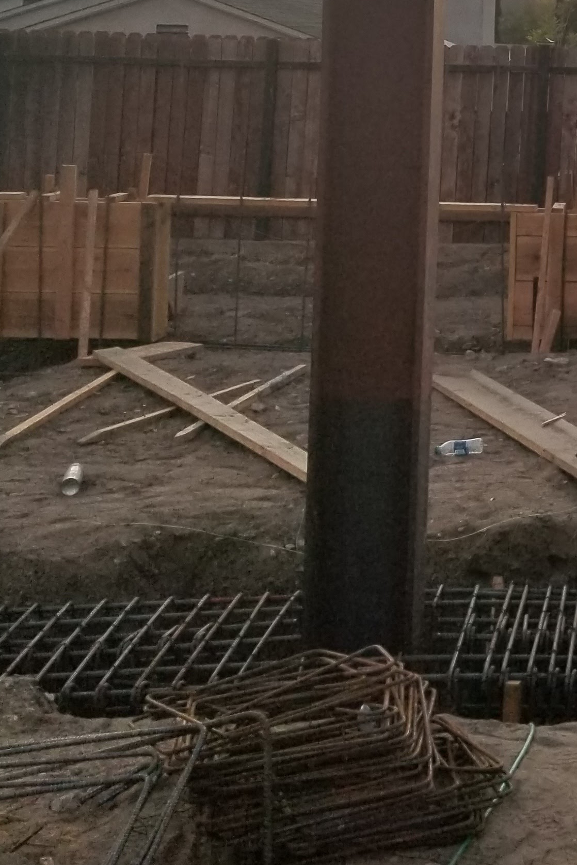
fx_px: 1563
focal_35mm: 65
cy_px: 63
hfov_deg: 19.2
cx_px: 768
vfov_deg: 29.5
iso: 100
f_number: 1.7
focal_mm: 4.25
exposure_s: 1/100
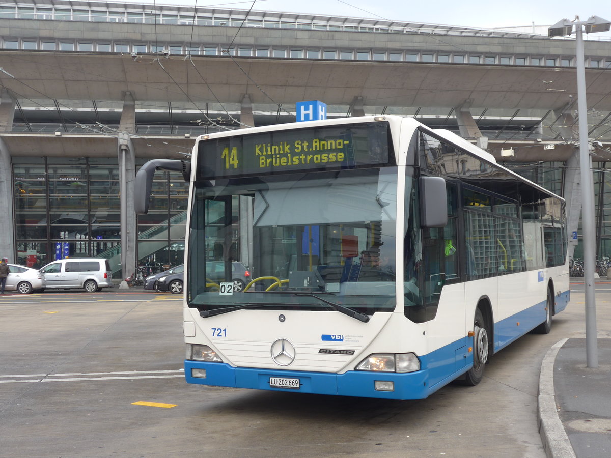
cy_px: 229
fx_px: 724
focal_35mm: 41
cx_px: 306
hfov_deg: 45.8
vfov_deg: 35.1
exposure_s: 1/125
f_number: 2.8
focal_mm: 8.4
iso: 80
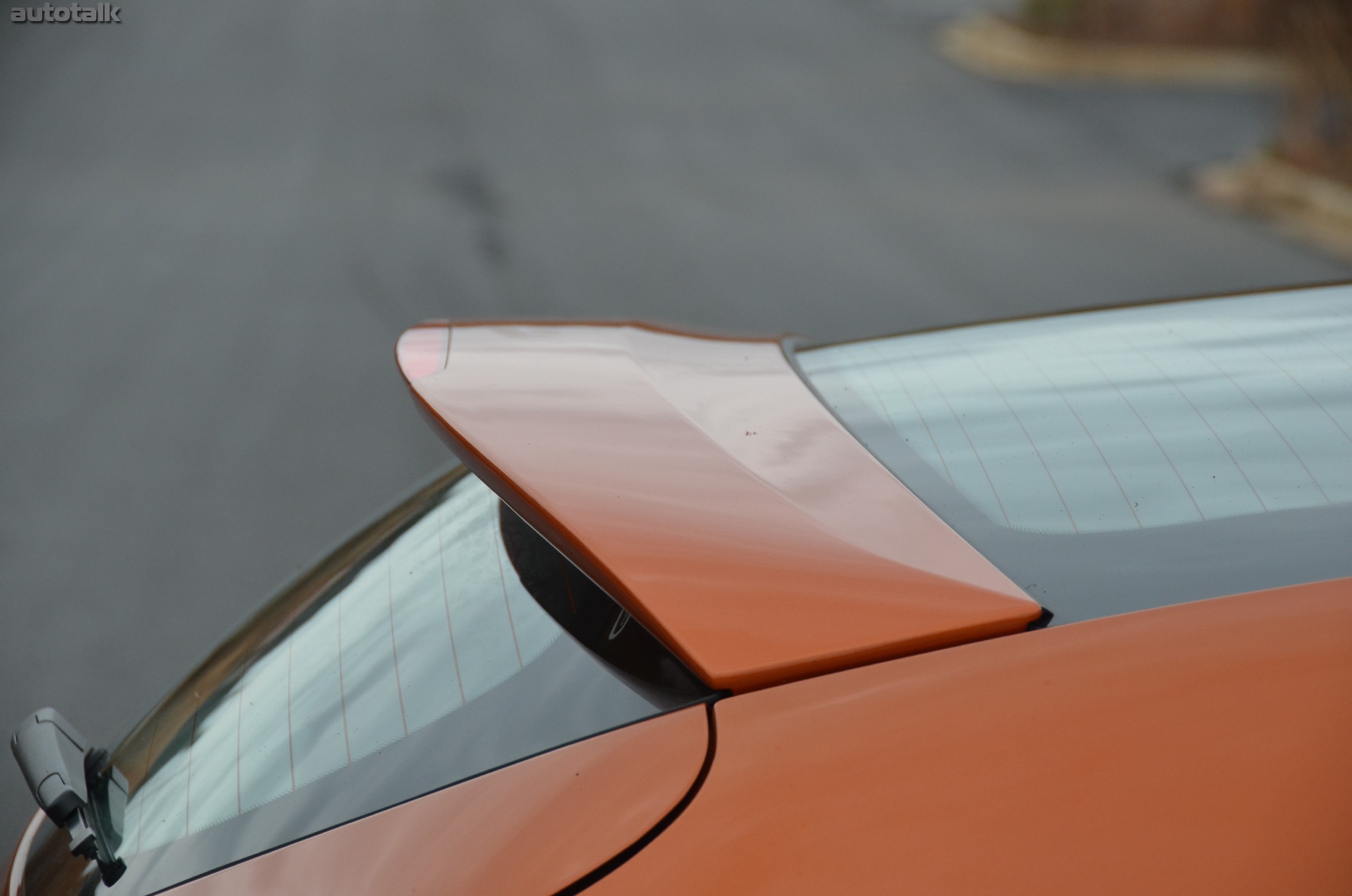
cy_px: 448
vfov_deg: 9.6
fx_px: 5341
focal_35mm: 142
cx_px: 676
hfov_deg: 14.4
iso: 720
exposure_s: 1/1000
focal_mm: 95
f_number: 5.3
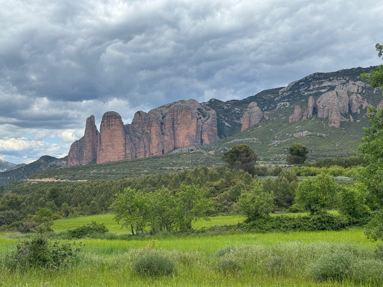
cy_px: 144
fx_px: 531
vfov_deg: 30.3
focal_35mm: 48
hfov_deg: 39.7
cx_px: 192
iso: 64
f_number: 1.78
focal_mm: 6.76
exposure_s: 1/3610
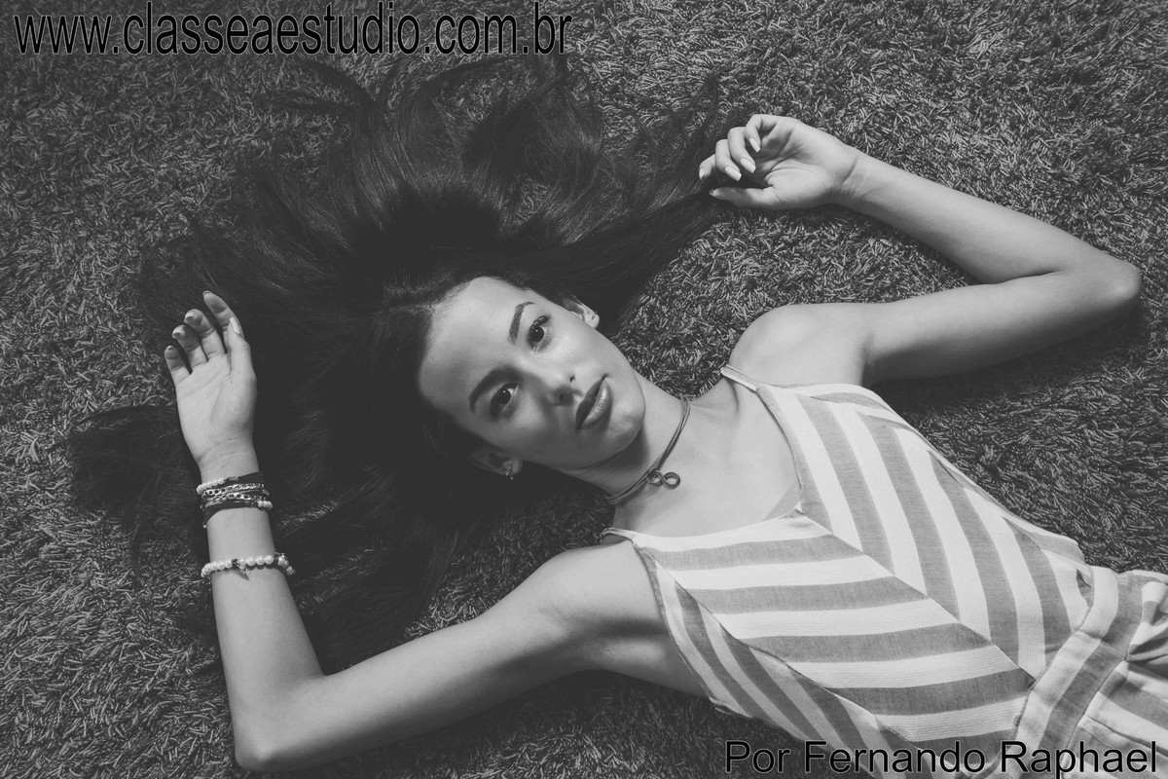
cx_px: 584
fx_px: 1298
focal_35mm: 40
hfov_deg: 48.5
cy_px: 390
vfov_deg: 33.4
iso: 50
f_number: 6.3
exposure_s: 1/50
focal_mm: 40
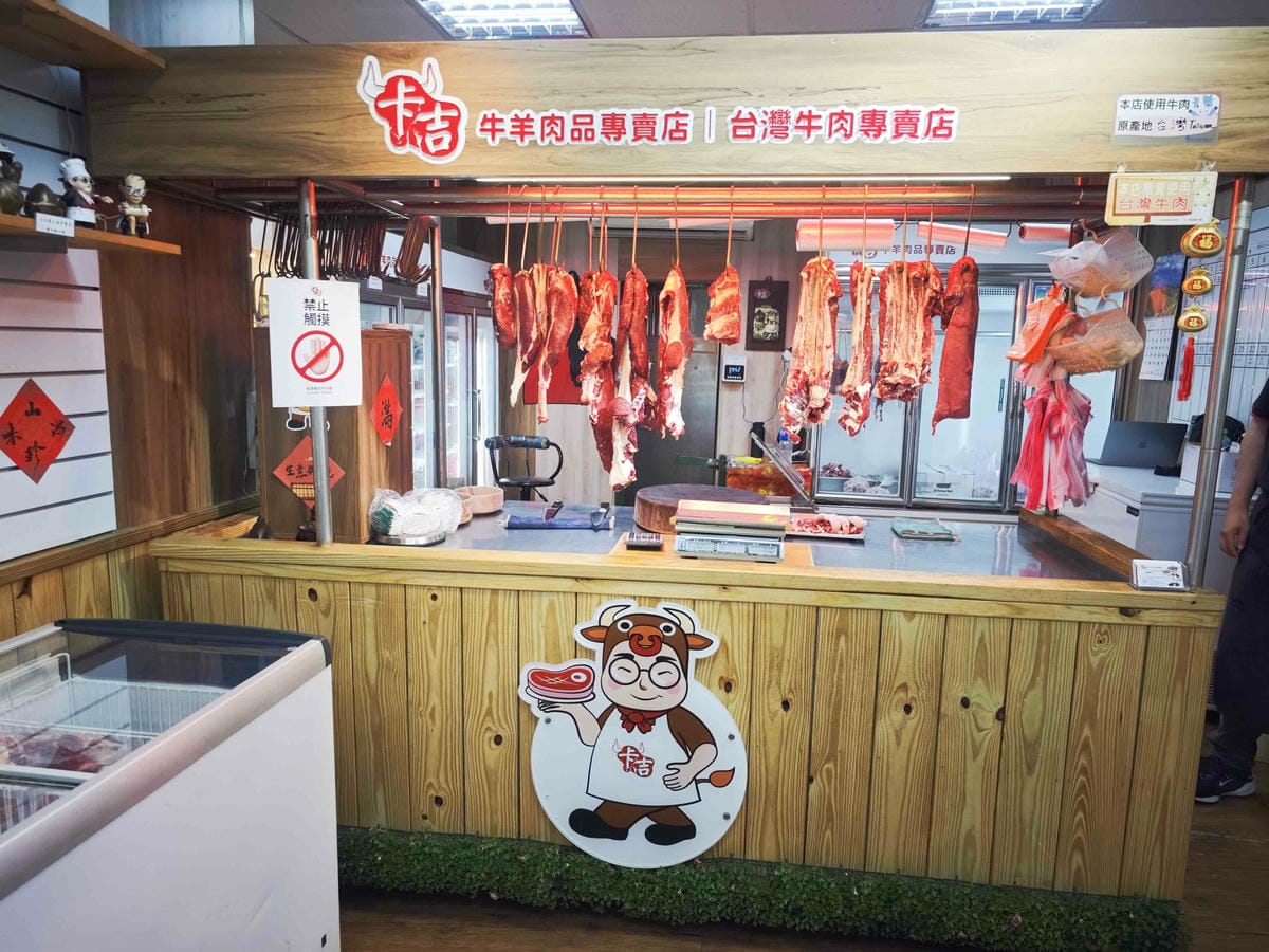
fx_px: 843
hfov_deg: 73.9
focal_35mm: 23
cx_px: 634
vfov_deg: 58.9
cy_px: 476
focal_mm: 8.72
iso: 250
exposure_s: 1/120
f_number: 2
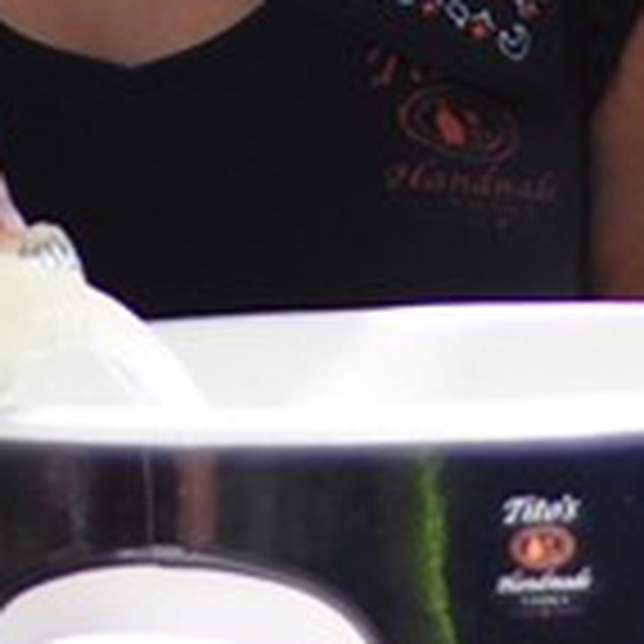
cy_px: -387
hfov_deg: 3.9
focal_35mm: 444
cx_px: 180
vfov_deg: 3.9
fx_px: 9345
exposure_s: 1/2000
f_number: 1.8
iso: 200
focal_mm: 50
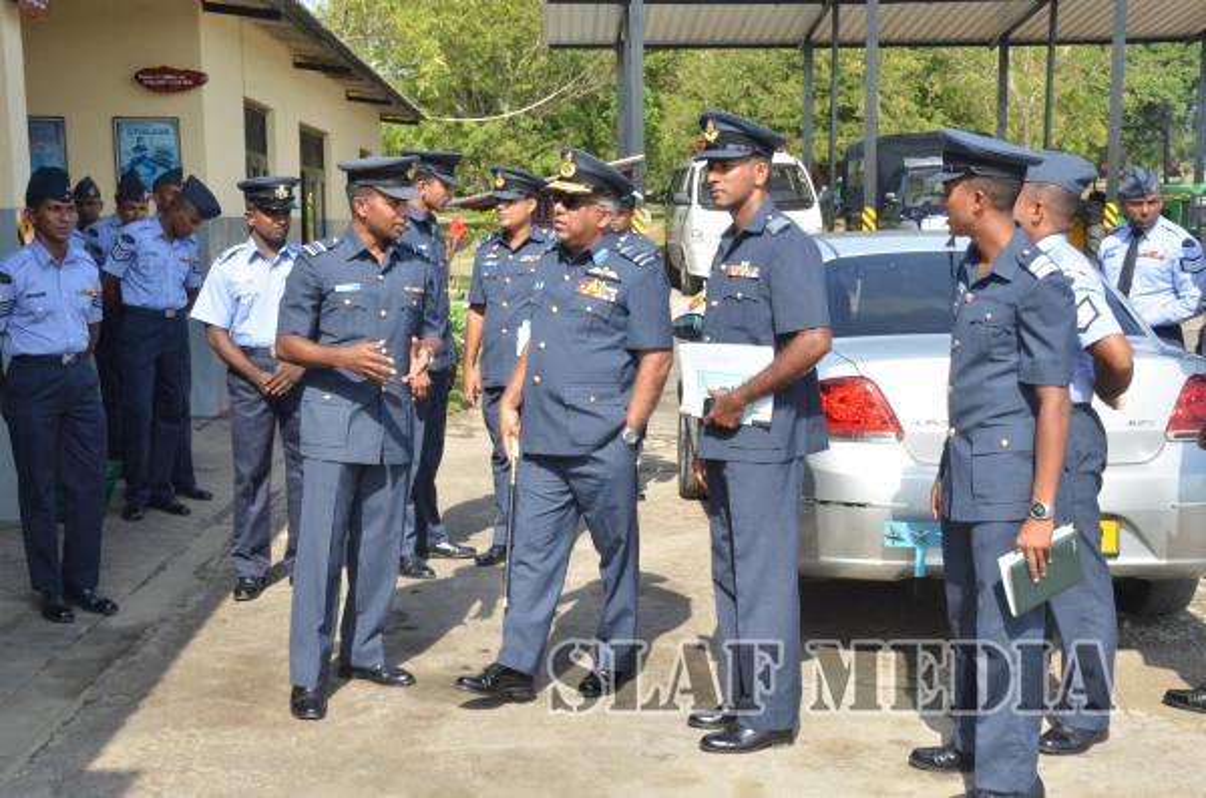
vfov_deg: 27.9
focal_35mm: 48
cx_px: 603
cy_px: 399
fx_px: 1604
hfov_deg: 41.2
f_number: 14
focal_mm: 32
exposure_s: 1/125
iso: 400
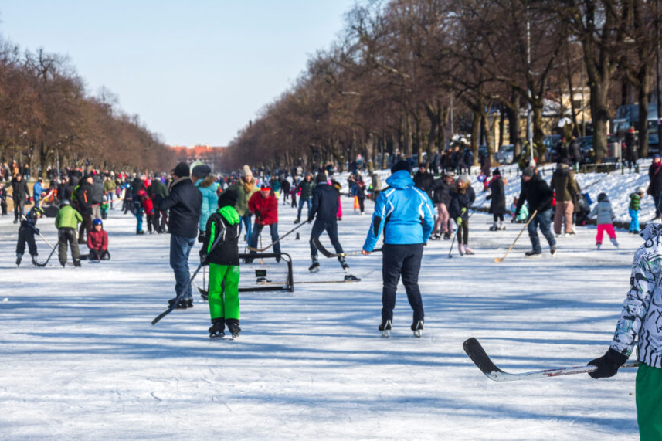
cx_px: 387
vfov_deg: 13.2
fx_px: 1912
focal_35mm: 104
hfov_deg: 19.6
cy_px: 263
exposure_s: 1/2000
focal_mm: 58
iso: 200
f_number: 6.3
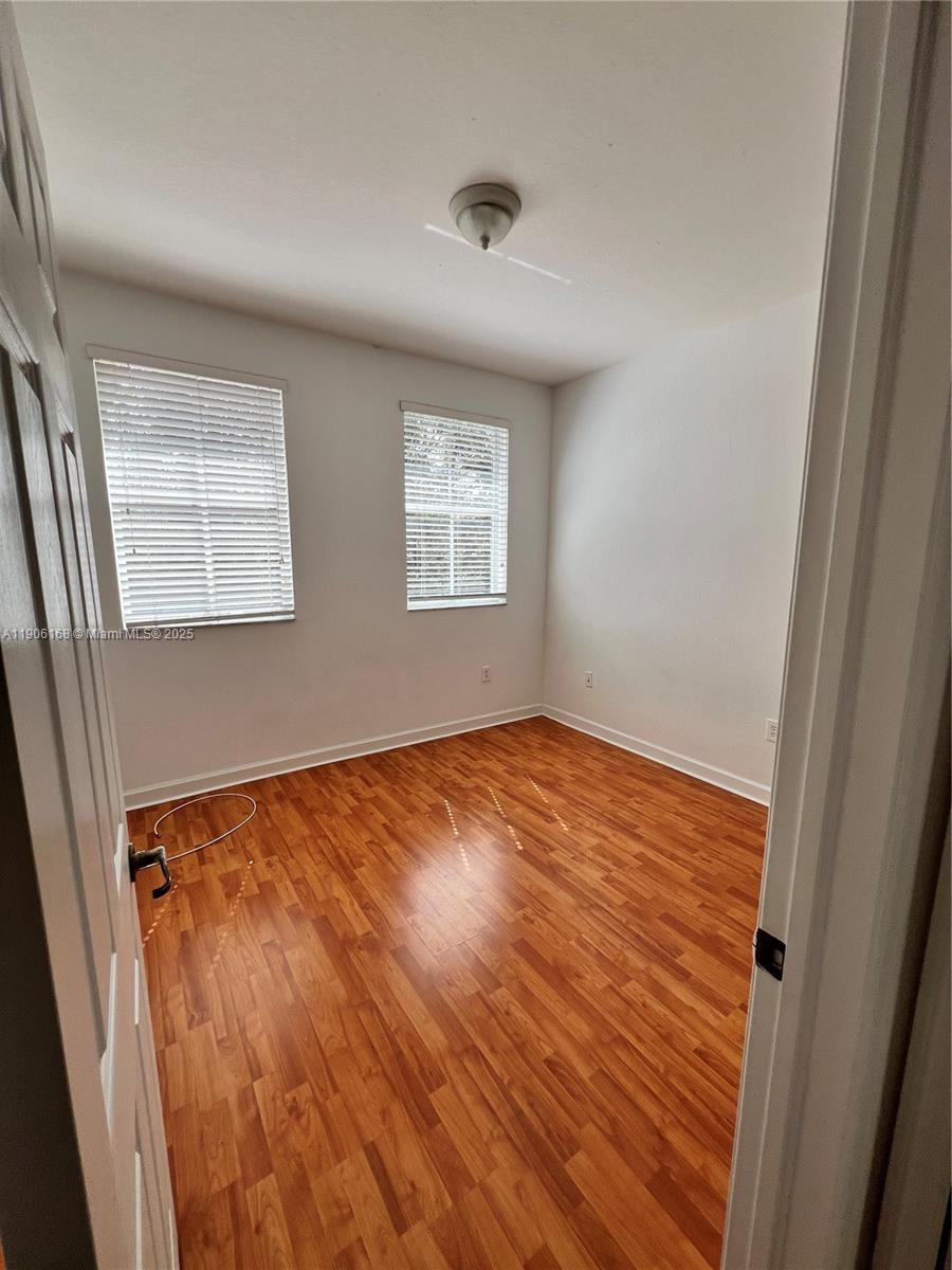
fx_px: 477
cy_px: 635
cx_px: 476
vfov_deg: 106.2
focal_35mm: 13
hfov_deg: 89.9
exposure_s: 1/279
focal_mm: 1.57
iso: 32
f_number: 1.8
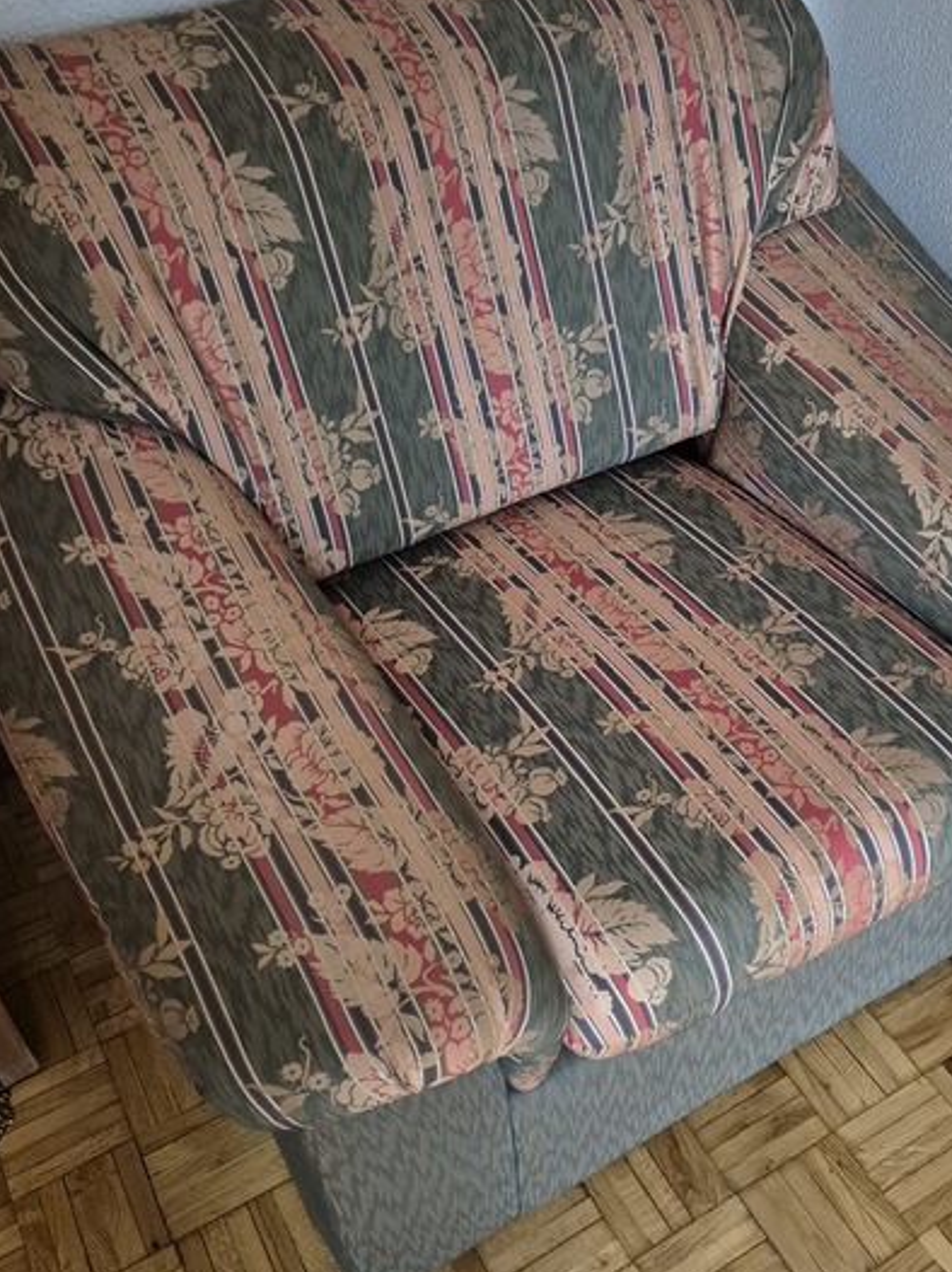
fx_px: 1284
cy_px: 631
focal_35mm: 35
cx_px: 563
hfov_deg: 40.5
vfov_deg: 52.6
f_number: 1.8
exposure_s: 1/50
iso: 1250
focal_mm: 5.4
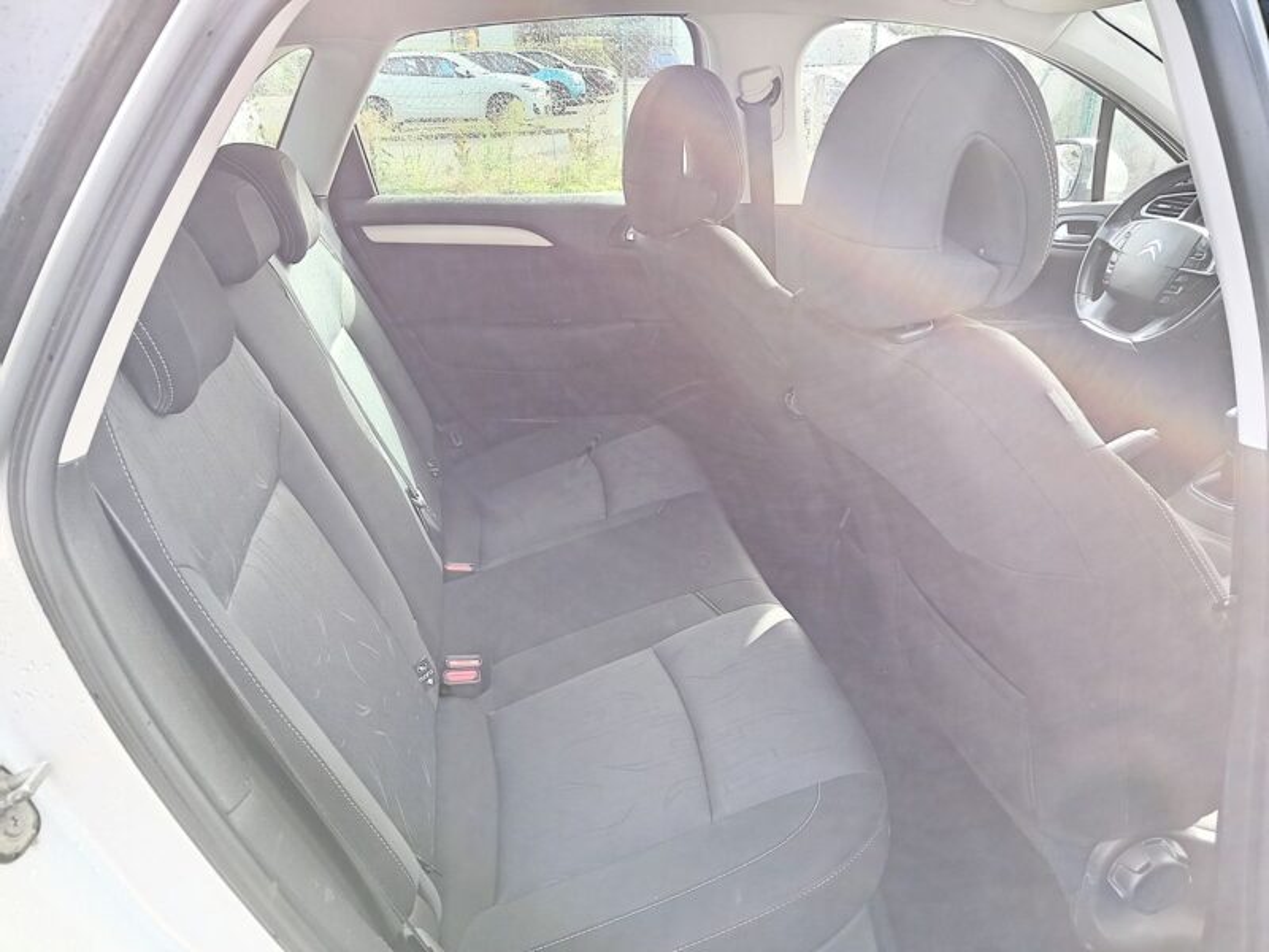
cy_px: 476
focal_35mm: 25
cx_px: 634
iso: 175
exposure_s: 1/33.3
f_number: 1.8
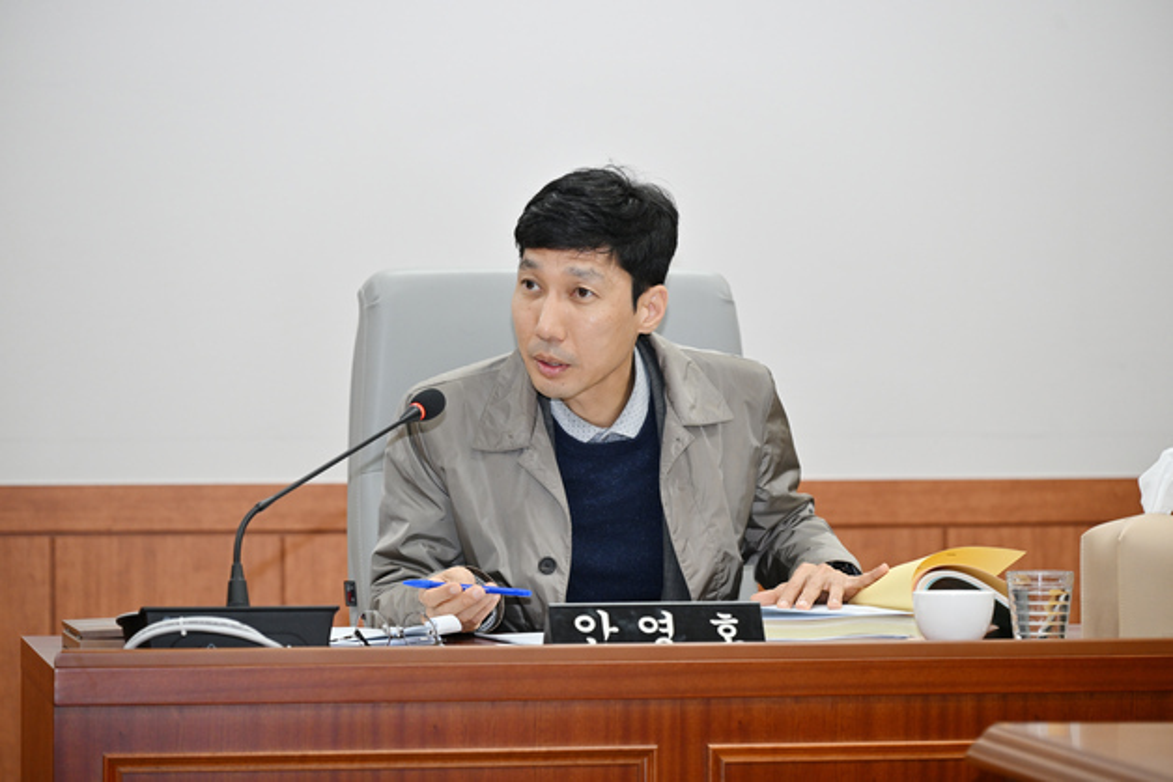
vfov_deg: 11.4
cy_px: 391
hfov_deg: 17.1
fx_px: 3911
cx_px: 586
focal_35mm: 120
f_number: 4
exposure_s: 1/250
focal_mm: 120
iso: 900
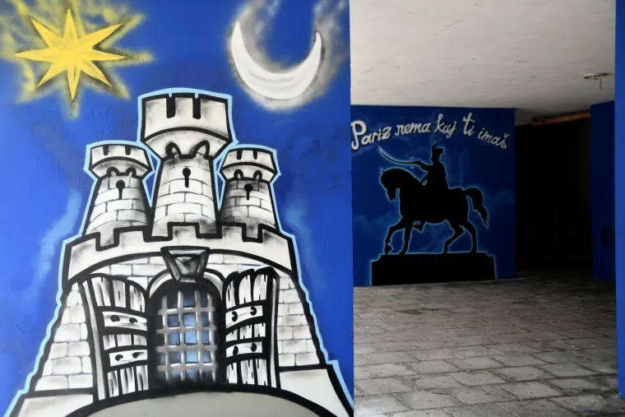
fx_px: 660
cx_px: 312
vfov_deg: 35.1
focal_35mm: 38
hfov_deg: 50.7
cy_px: 208
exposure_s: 1/250
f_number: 2.8
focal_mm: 38
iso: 100
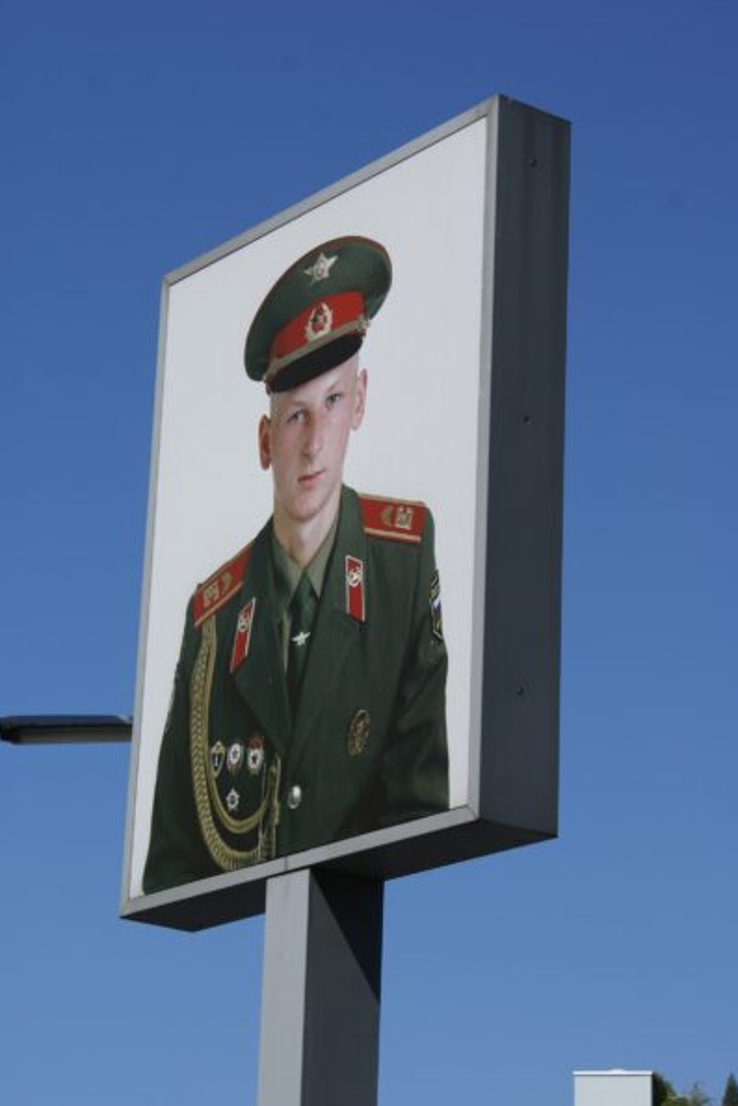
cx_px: 372
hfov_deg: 12.9
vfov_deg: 19.3
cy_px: 550
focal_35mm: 106
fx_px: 3257
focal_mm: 70
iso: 100
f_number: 10
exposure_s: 1/250
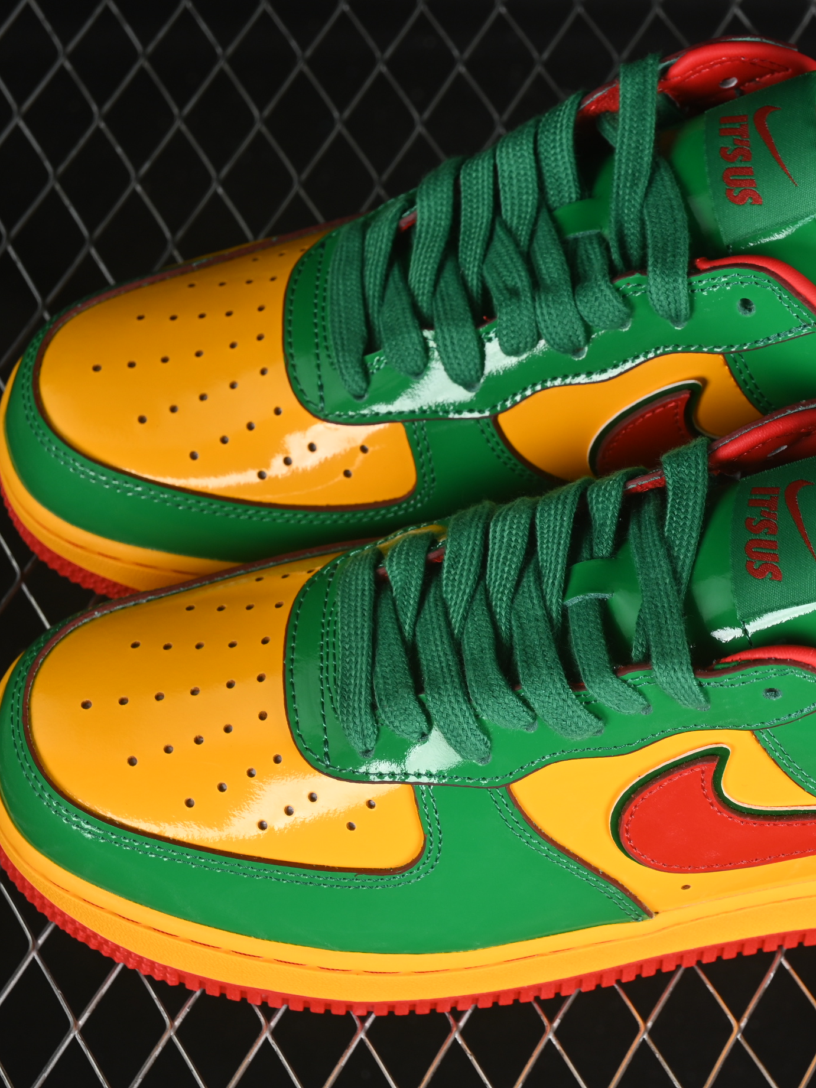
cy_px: 545
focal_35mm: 109
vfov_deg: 18.0
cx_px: 622
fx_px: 3427
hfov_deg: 13.5
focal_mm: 50
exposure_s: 1/60
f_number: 7.1
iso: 160
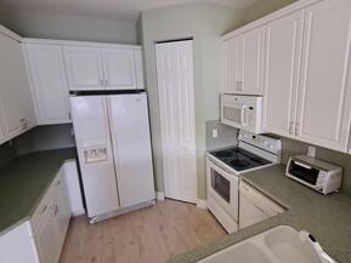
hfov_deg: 87.0
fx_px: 183
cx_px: 204
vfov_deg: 71.6
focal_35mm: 18
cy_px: 126
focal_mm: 1.74
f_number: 2.2
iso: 200
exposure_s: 1/24
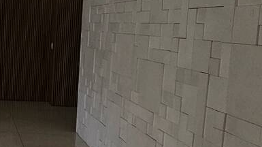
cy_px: 77
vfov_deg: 22.6
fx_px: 368
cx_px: -97
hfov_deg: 29.5
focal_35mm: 53
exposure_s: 1/120
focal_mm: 2.2
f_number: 2.2
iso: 64
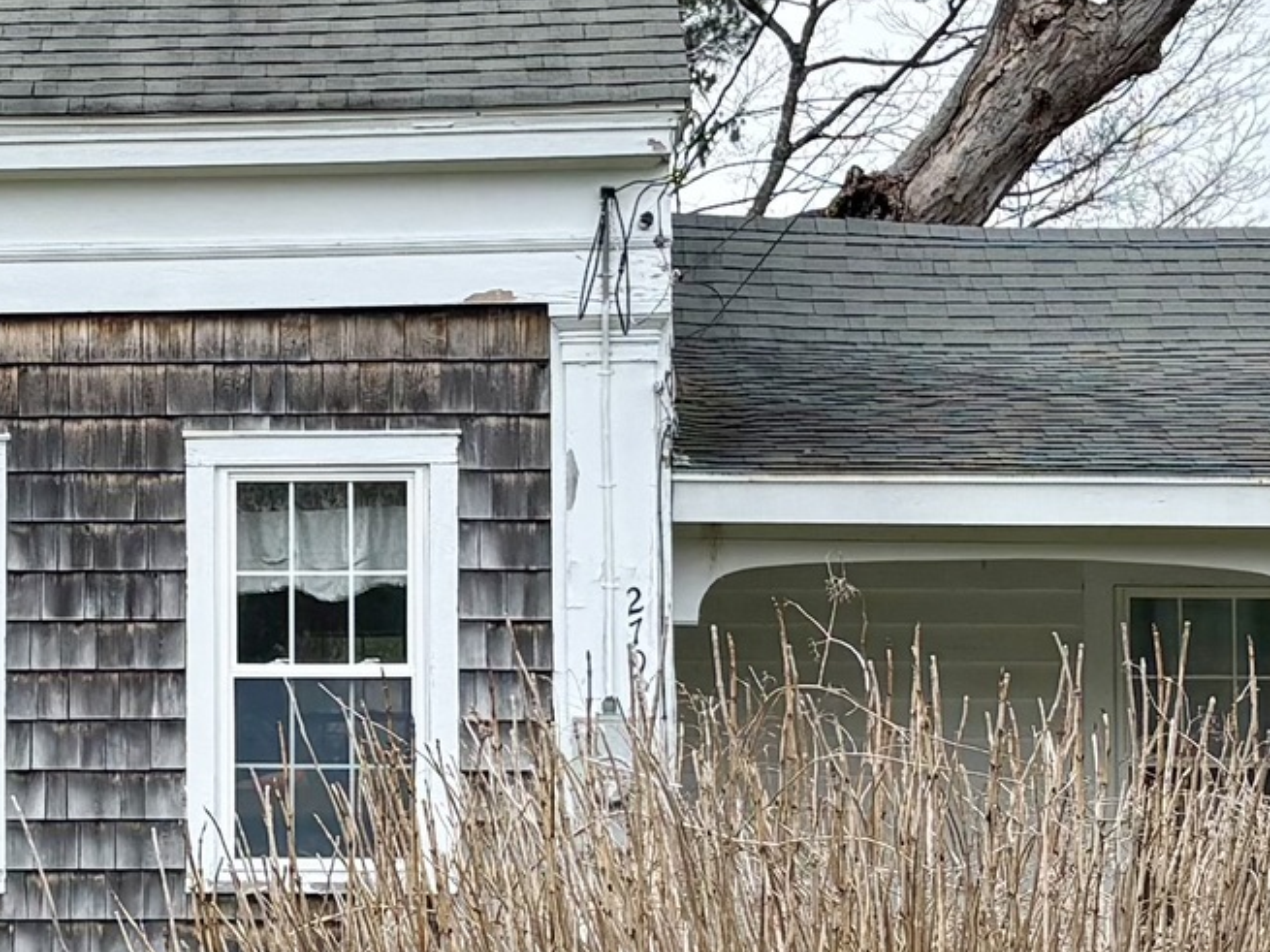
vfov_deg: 12.1
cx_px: 50
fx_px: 4475
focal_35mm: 122
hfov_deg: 15.9
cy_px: 537
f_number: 1.6
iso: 50
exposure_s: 1/884
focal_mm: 5.96
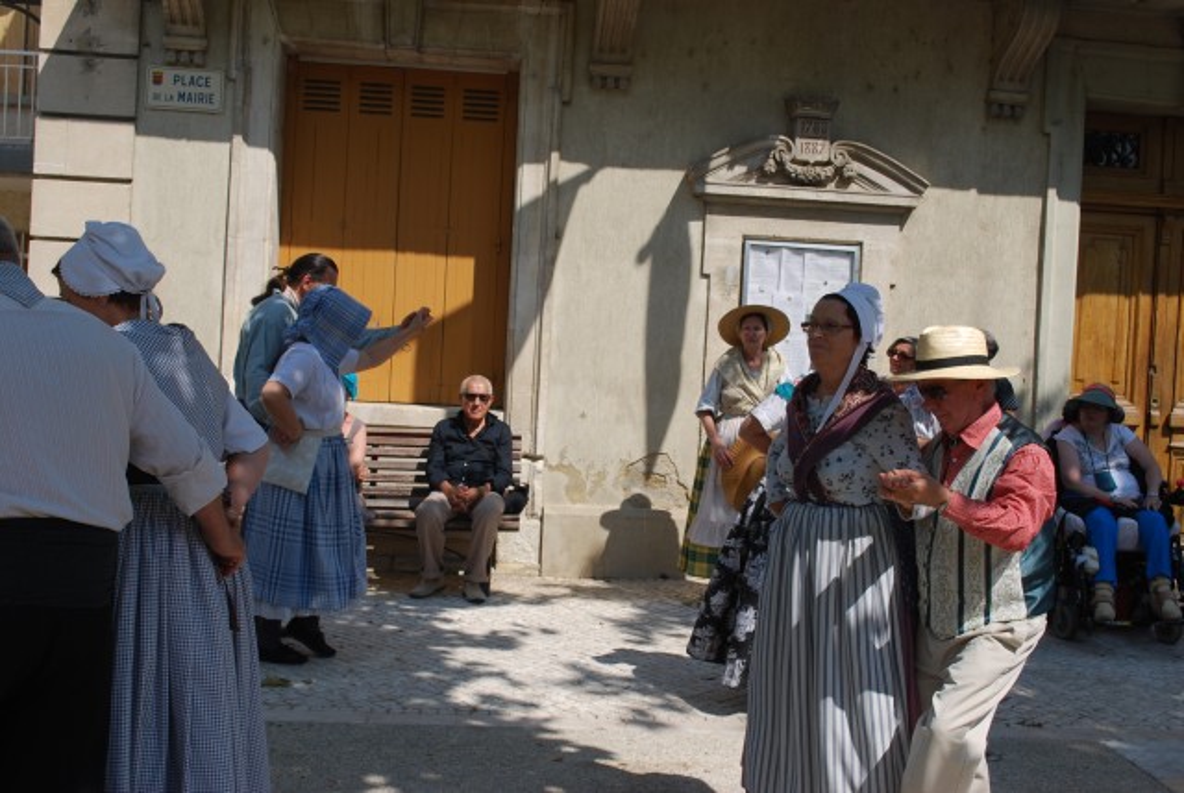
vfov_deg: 31.0
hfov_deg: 44.9
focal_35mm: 44
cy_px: 396
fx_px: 1433
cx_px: 592
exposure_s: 1/250
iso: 100
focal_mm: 29
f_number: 8
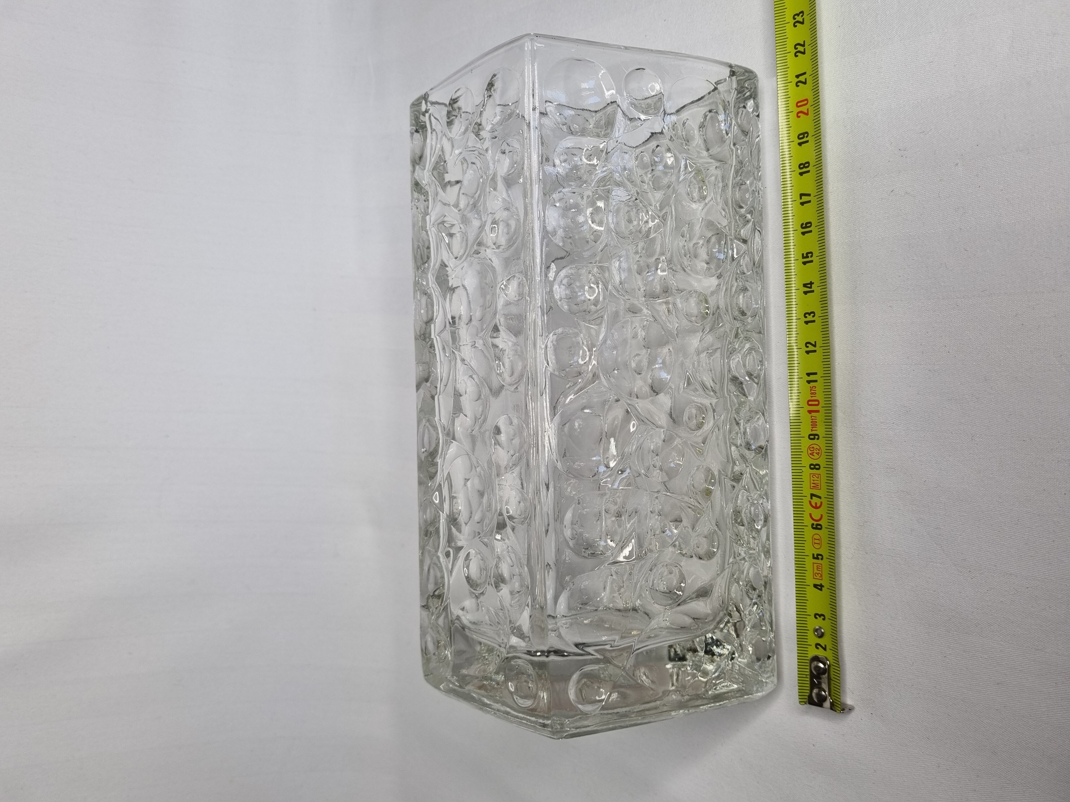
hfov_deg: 67.3
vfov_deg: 53.1
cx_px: 535
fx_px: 804
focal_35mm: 26
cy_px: 401
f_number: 1.8
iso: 50
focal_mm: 5.4
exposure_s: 1/168
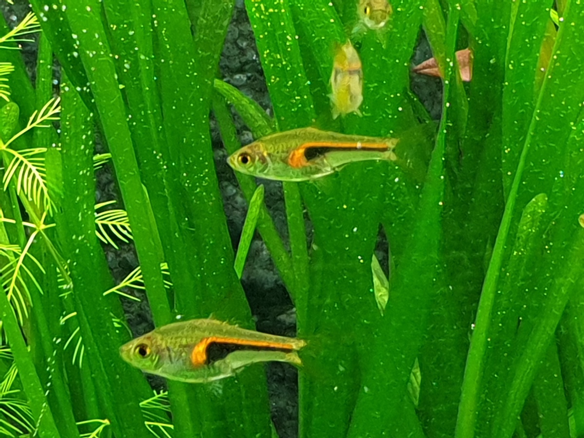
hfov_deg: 67.3
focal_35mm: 26
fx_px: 439
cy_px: 219
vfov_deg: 53.1
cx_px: 292
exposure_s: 1/50
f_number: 2.4
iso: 250
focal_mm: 4.3
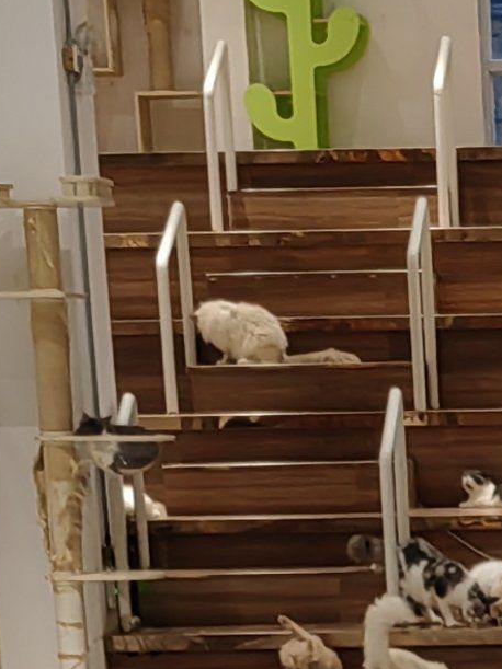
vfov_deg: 11.3
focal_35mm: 161
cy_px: 1273
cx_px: 808
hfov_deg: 8.9
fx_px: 3114
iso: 320
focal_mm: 5.54
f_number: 1.8
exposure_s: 1/100
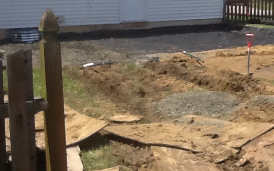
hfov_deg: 25.2
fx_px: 605
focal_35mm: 81
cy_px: 45
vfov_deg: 16.0
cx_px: 214
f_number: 2.4
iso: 40
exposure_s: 1/1215
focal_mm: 2.03
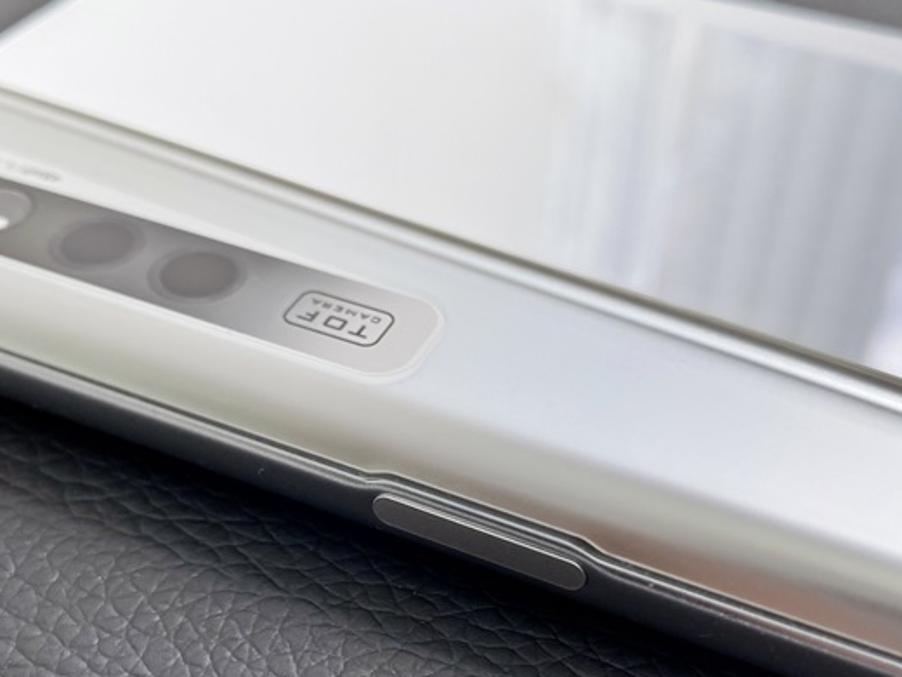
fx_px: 1042
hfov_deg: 46.8
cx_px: 422
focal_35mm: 40
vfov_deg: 35.7
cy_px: 425
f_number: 1.8
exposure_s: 1/238
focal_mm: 4.25
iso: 32
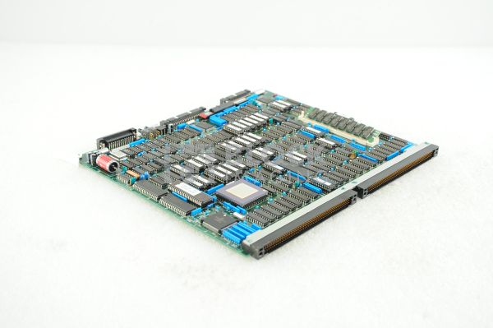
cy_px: 164
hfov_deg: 38.2
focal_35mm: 52
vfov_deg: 25.9
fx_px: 712
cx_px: 246
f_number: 8
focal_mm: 52
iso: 1600
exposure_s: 1/125
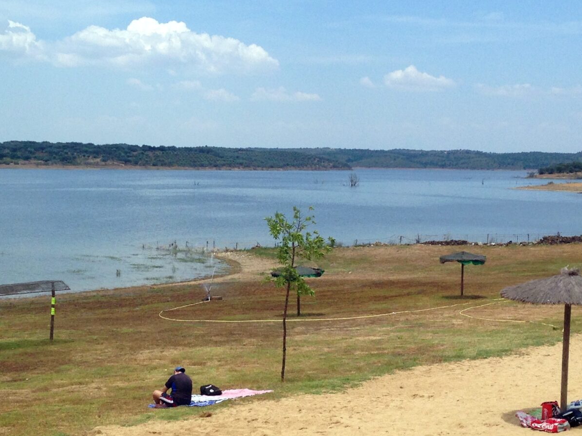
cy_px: 273
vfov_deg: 20.7
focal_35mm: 71
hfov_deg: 27.4
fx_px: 1193
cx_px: 242
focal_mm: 4.12
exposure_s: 1/2358
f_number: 2.4
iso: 50
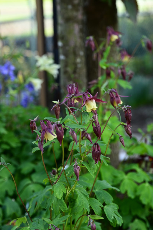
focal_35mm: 67
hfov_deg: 20.3
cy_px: 115
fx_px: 428
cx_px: 76
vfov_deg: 30.1
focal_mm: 67
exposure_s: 1/320
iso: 400
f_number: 5.6
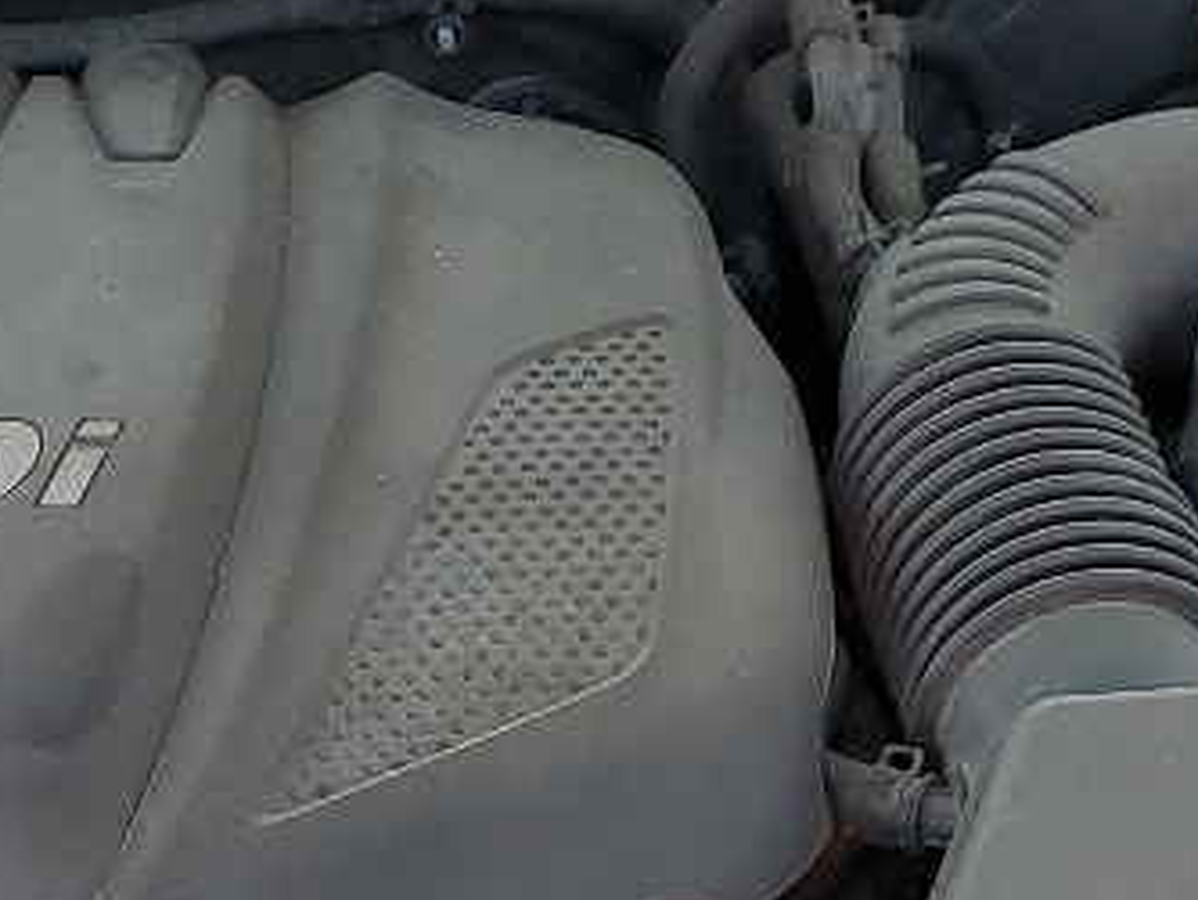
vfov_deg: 11.5
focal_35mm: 125
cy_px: 1224
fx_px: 4328
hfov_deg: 15.7
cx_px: 435
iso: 50
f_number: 1.5
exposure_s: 1/455
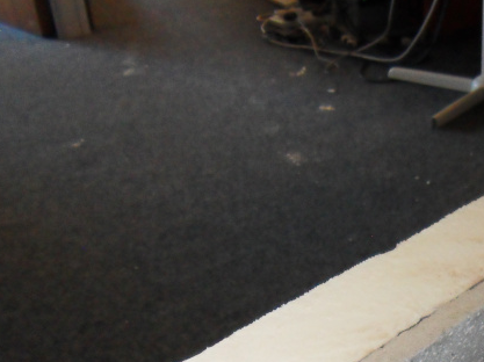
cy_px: 291
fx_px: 824
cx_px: 468
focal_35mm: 59
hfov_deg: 30.7
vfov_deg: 24.4
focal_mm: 4.2
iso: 400
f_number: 3.3
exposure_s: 1/45
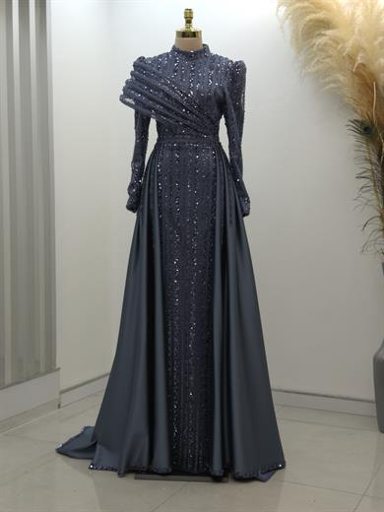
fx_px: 710
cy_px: 256
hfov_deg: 30.3
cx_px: 192
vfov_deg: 39.7
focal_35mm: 48
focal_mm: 6.76
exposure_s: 1/802
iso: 100
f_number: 1.78
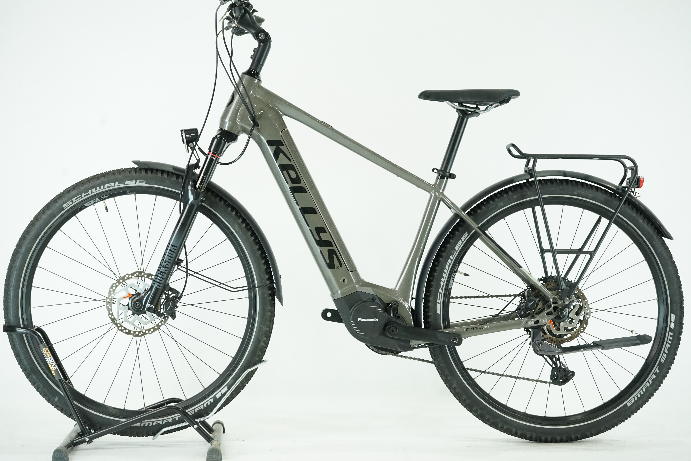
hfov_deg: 31.4
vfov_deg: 21.2
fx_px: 1228
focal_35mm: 64
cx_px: 346
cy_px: 230
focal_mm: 64
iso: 3200
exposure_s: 1/200
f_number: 7.1
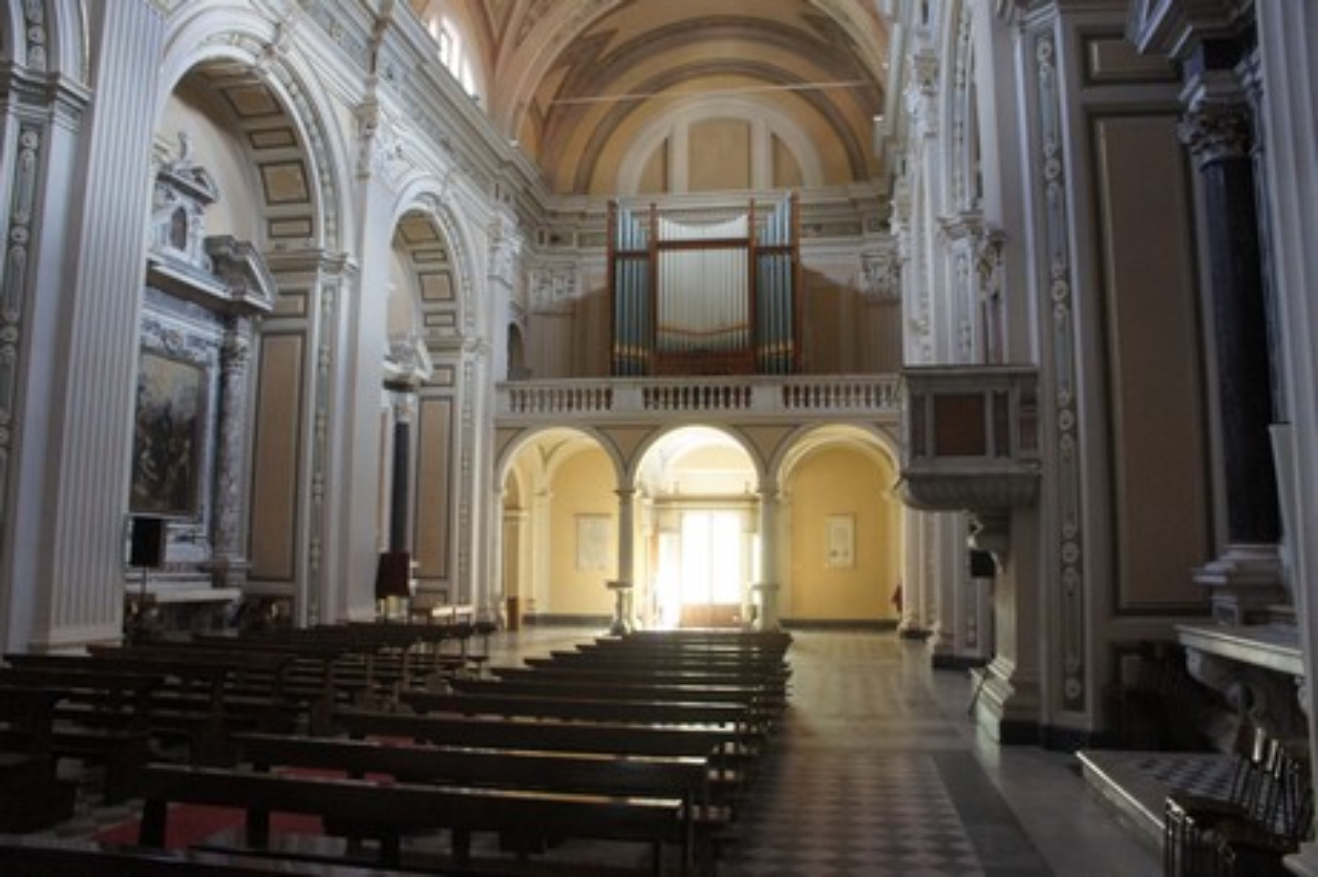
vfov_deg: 47.9
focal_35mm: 27
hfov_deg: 67.4
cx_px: 659
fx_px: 988
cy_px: 438
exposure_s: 1/60
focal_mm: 18
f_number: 3.5
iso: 1600
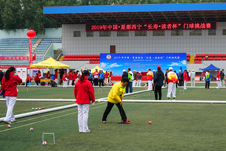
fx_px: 326
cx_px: 113
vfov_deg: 26.0
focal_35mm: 52
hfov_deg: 38.2
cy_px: 76
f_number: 7.1
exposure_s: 1/80
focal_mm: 52
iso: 100
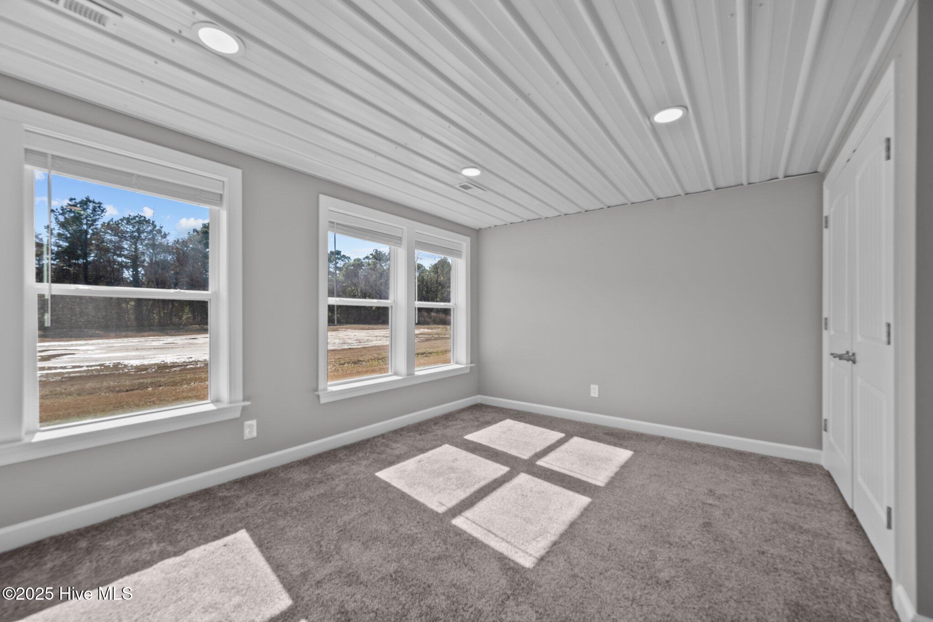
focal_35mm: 14
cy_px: 311
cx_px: 466
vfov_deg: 81.2
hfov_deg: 104.3
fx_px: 363
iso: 320
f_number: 7.1
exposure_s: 1/50
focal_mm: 14
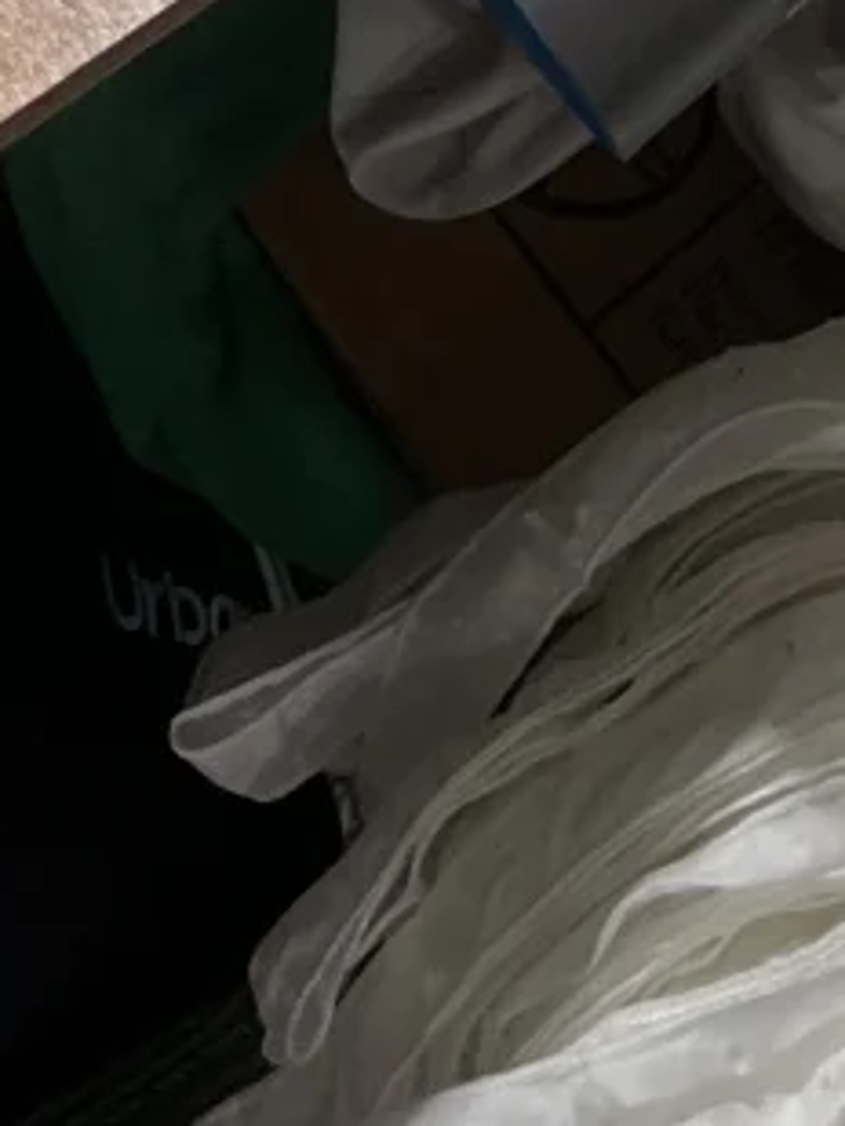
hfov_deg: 12.2
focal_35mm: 121
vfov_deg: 13.8
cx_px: 670
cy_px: -1119
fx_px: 3936
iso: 80
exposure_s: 1/100
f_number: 1.5
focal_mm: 5.7
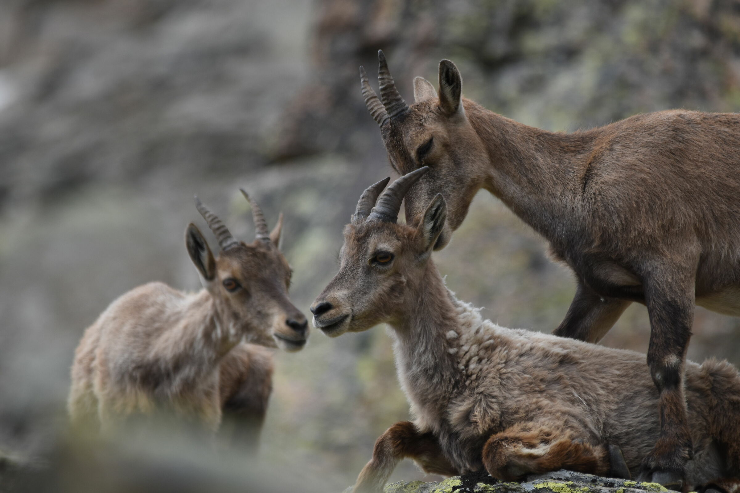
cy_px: 246
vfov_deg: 1.8
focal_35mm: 750
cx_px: 370
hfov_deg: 2.7
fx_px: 15415
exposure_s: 1/800
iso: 360
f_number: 6.3
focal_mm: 500
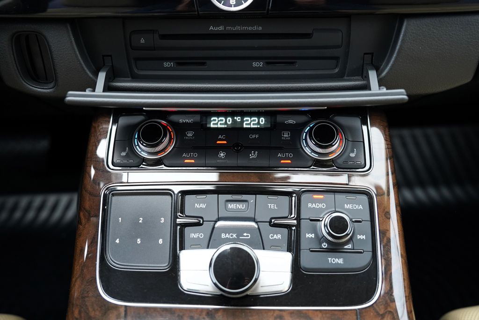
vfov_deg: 38.9
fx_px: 452
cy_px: 160
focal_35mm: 34
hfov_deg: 55.8
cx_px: 240
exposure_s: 1/160
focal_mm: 34
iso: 3200
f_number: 4
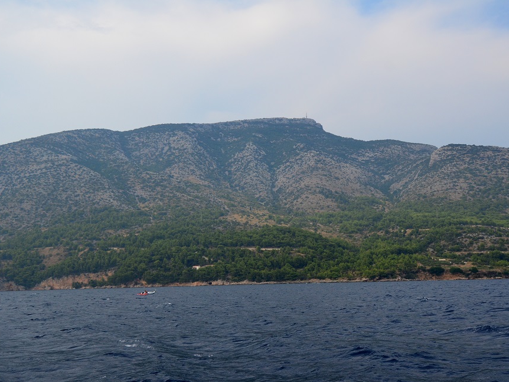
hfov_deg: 46.8
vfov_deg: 36.0
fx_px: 588
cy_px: 195
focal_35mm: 40
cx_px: 258
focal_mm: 24
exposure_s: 1/1600
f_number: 5.6
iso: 400
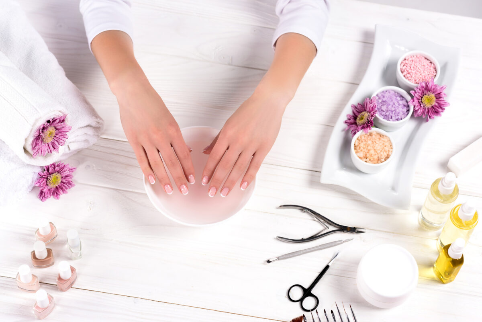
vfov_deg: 16.1
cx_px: 241
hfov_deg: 23.9
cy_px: 161
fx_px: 1138
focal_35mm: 85
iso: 100
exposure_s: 1/160
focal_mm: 85
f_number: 5
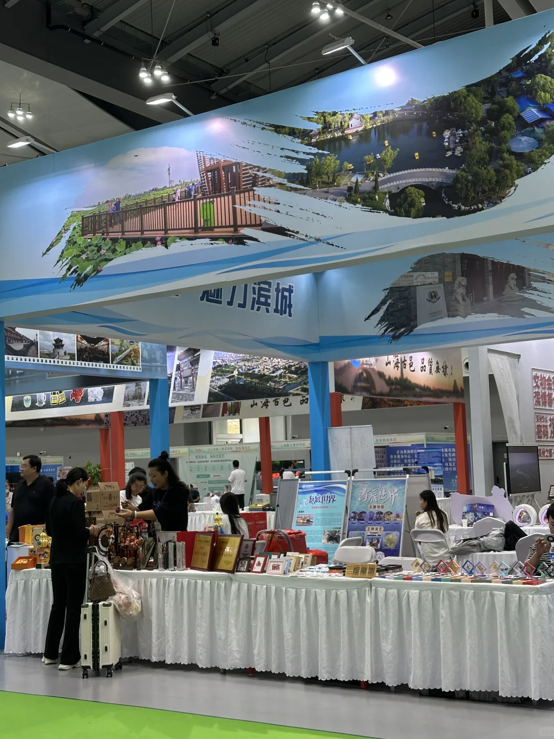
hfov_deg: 29.7
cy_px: 363
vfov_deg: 38.9
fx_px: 1046
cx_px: 280
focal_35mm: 49
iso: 80
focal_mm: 6.86
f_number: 1.78
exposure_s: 1/100
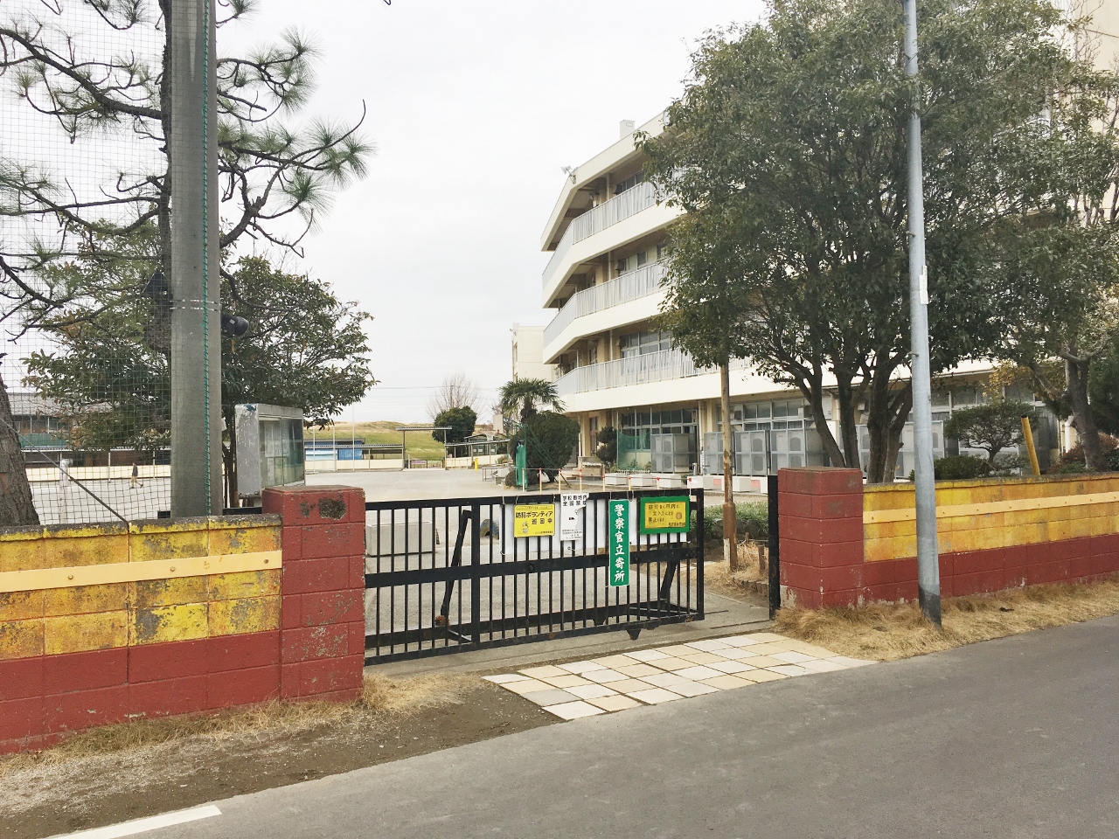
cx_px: 560
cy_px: 420
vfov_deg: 48.2
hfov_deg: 61.7
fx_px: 937
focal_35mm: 29
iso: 25
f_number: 2.2
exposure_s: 1/587
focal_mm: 4.15
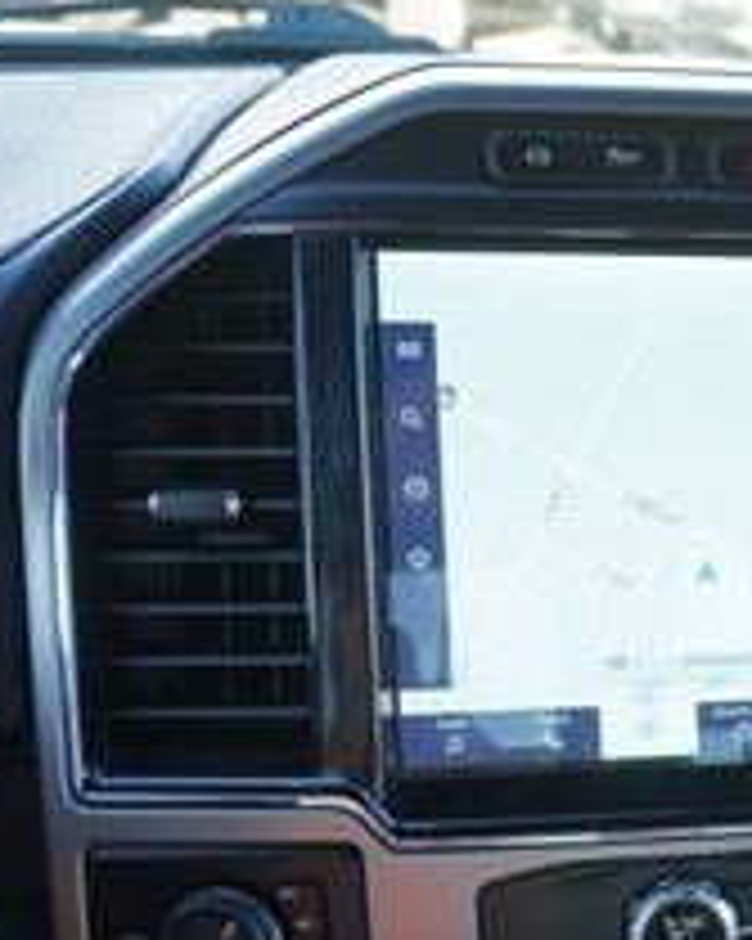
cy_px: 697
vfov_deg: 27.2
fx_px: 1921
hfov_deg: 19.2
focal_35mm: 69
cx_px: 1157
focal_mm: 16
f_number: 4
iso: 125
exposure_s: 1/60
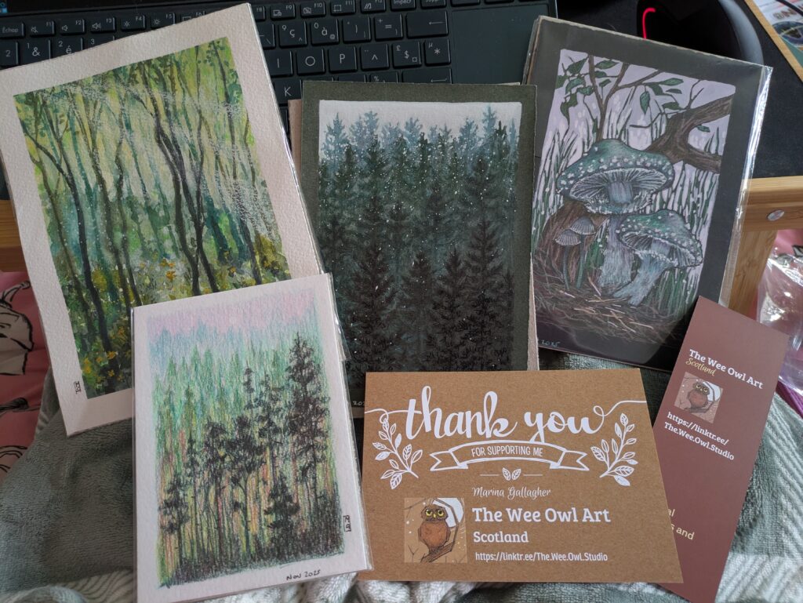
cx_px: 402
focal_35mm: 25
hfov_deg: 69.4
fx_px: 580
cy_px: 302
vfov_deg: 54.9
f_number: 1.89
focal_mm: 5.43
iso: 344
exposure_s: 1/25
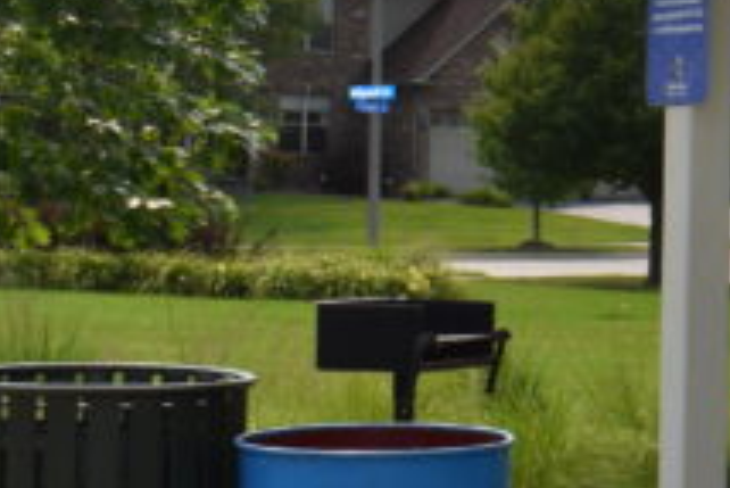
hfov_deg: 11.8
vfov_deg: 8.7
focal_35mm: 158
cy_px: 104
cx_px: 1412
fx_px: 3206
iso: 100
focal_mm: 22
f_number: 13
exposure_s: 1/200
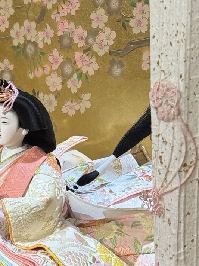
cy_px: 115
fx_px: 1035
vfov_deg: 14.6
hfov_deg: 10.7
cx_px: -74
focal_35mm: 135
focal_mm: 6.76
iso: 64
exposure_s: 1/120
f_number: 1.78
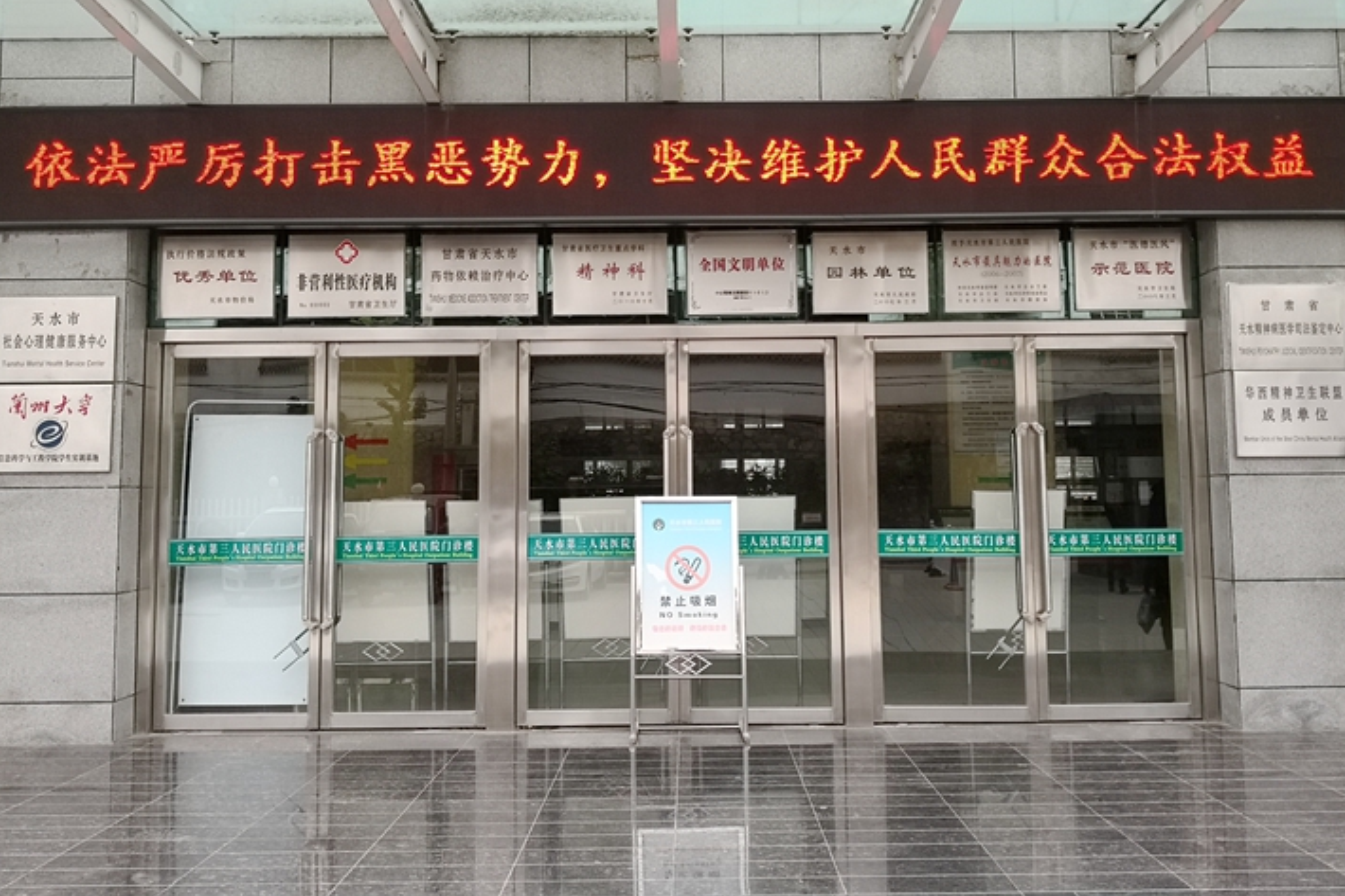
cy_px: 360
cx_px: 680
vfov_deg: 38.7
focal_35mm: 34
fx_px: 1270
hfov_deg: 55.8
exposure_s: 1/261
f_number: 1.6
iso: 50
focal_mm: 3.95
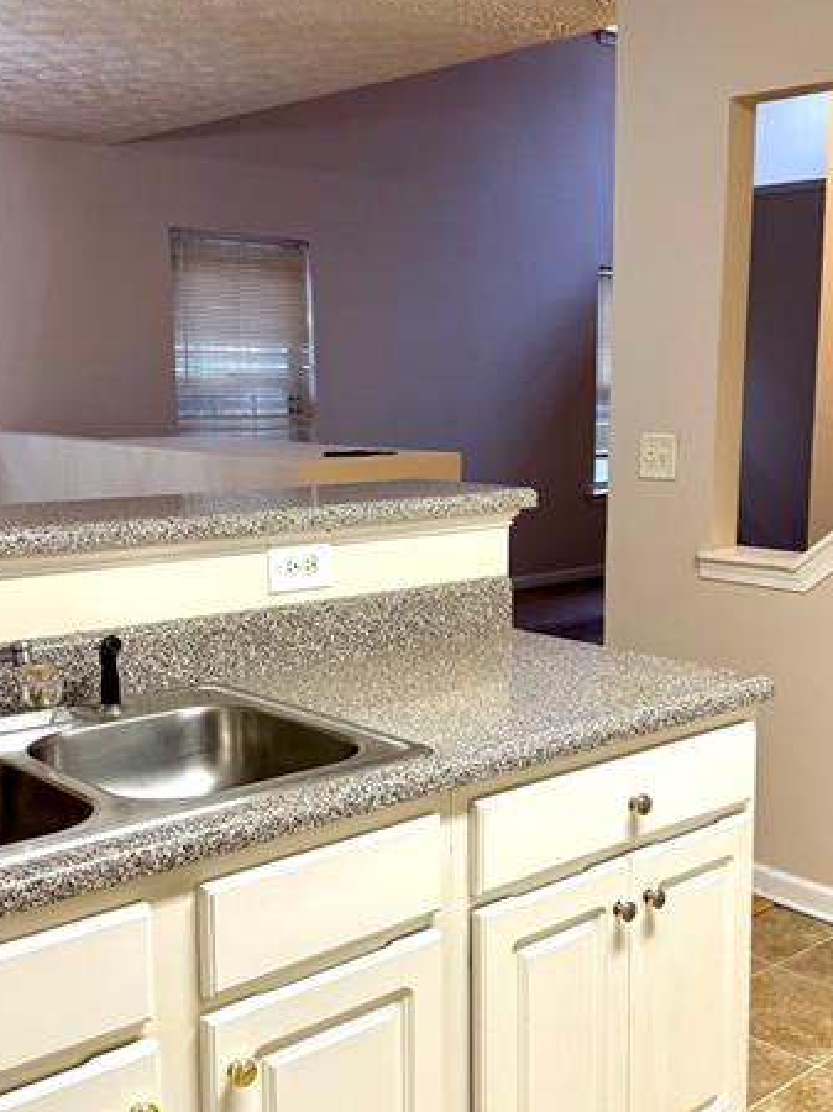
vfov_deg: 45.7
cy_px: 618
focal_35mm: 41
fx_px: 1317
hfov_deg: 35.1
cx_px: 457
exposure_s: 1/60
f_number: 1.78
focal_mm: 6.76
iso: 100
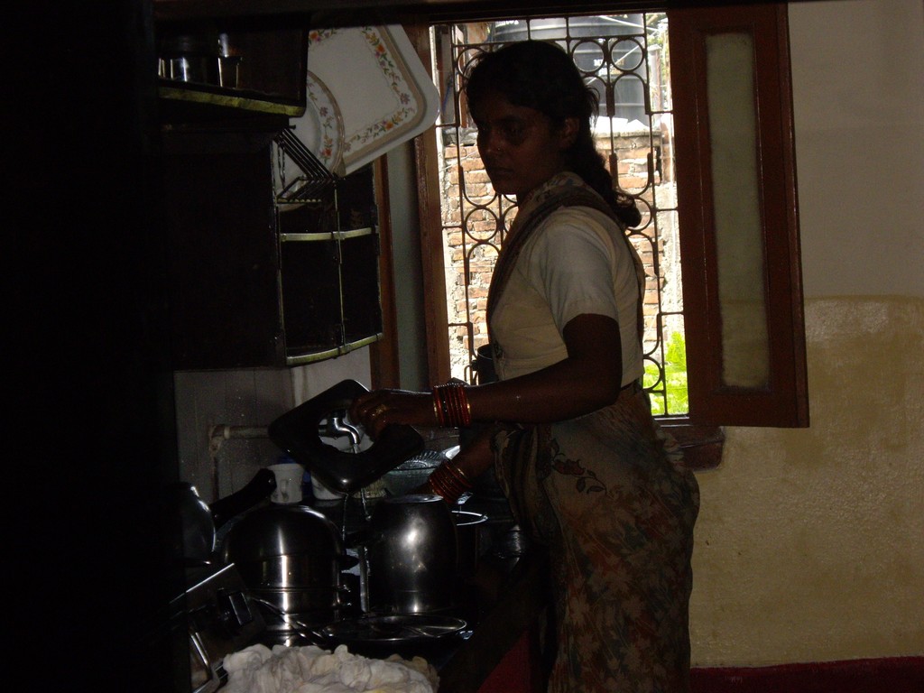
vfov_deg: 15.7
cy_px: 346
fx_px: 2509
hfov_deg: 20.9
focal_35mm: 94
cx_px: 462
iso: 200
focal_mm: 15.3
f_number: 4.6
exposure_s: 1/100
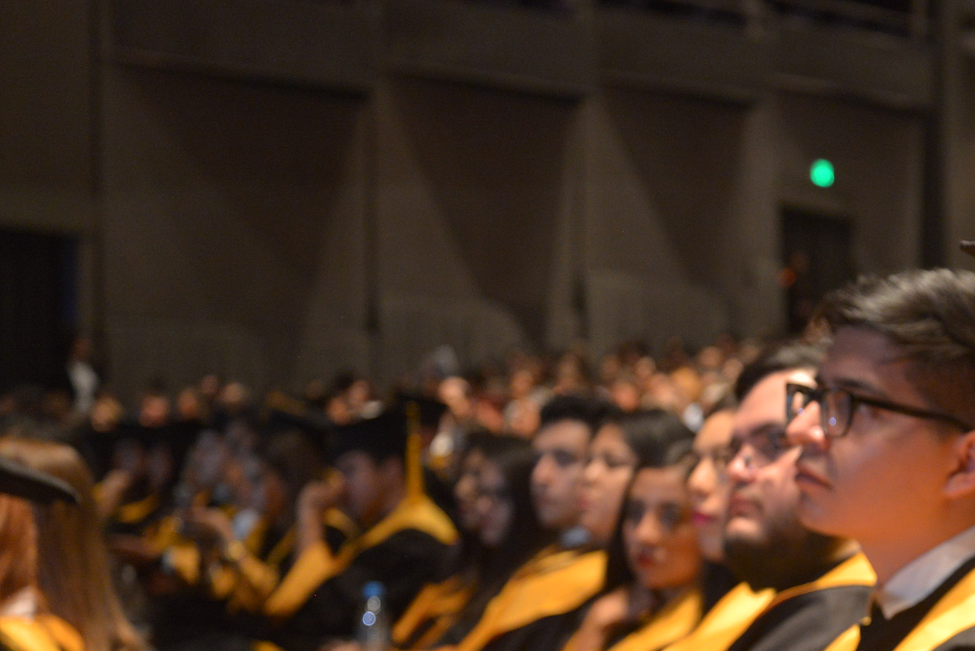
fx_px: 2763
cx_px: 755
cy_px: 561
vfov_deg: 13.3
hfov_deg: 19.8
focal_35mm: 102
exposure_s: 1/10
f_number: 4.2
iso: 1600
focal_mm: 48
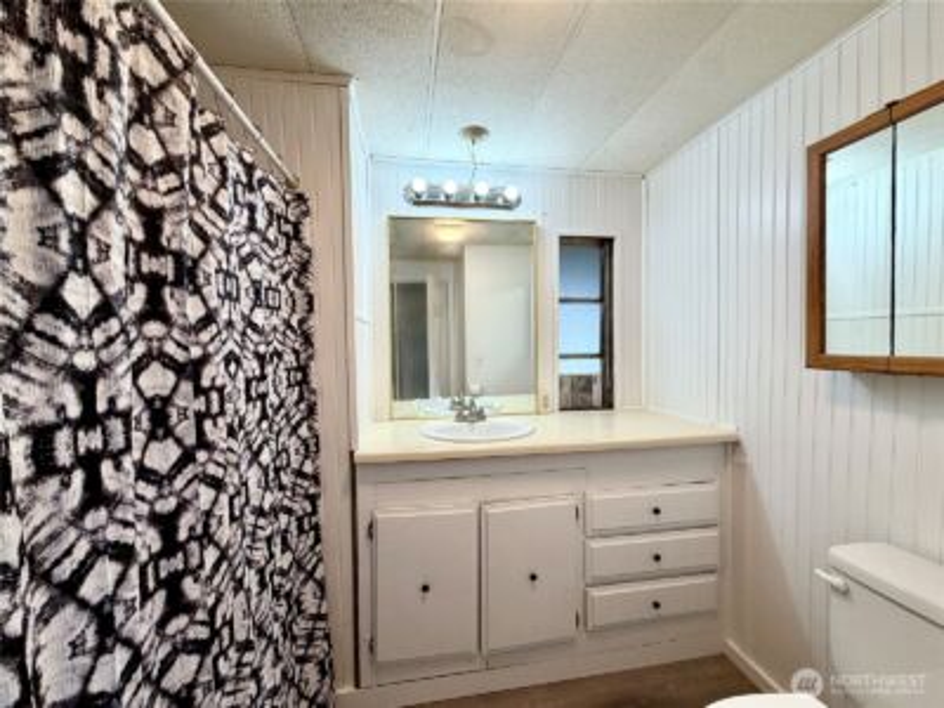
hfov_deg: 102.1
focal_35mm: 14
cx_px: 472
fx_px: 382
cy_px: 354
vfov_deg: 85.7
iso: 100
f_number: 2.2
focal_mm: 2.22
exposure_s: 1/120
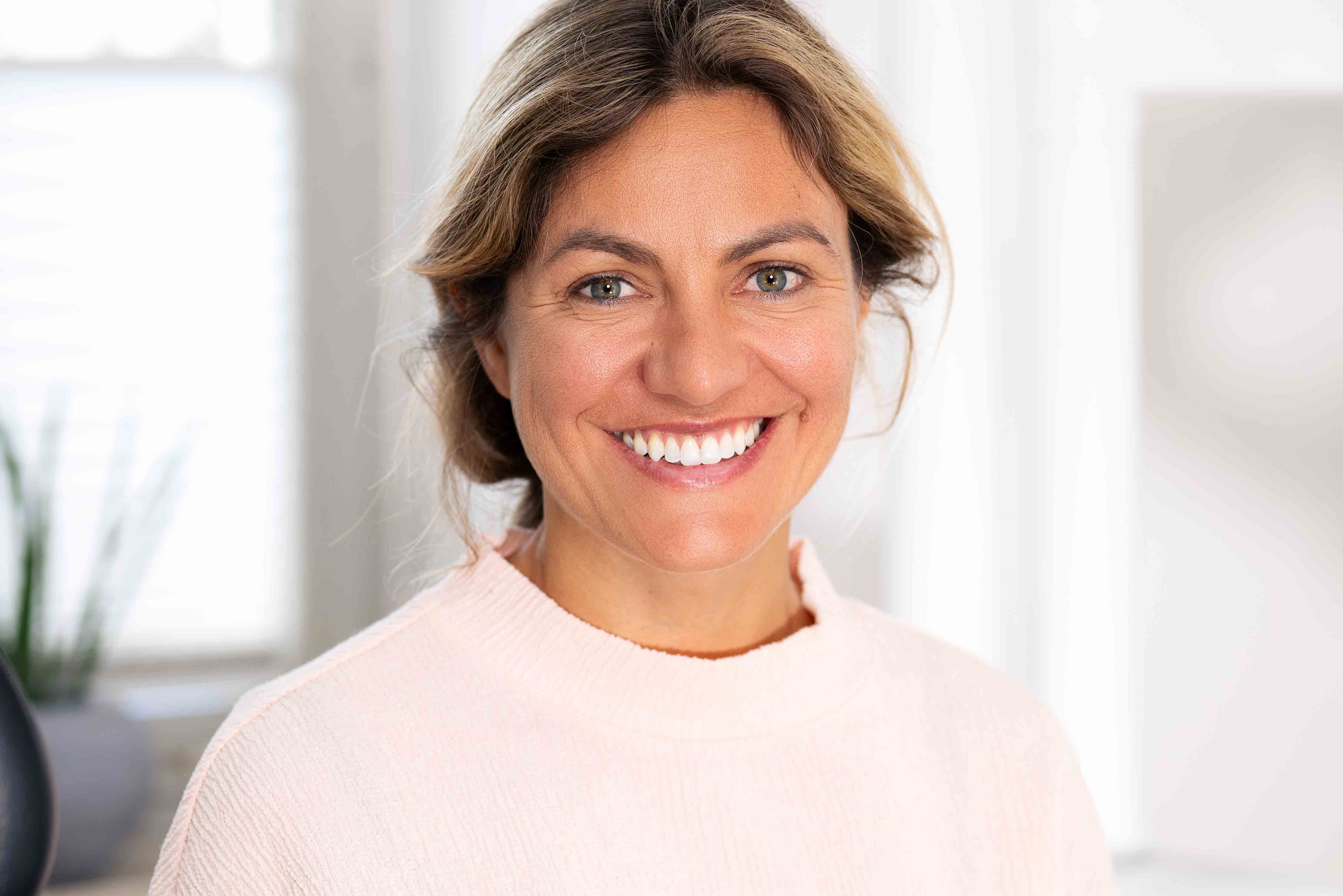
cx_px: 574
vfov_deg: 12.8
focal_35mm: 107
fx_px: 3992
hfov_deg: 19.1
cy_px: 423
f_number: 2
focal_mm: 50
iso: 100
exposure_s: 1/250
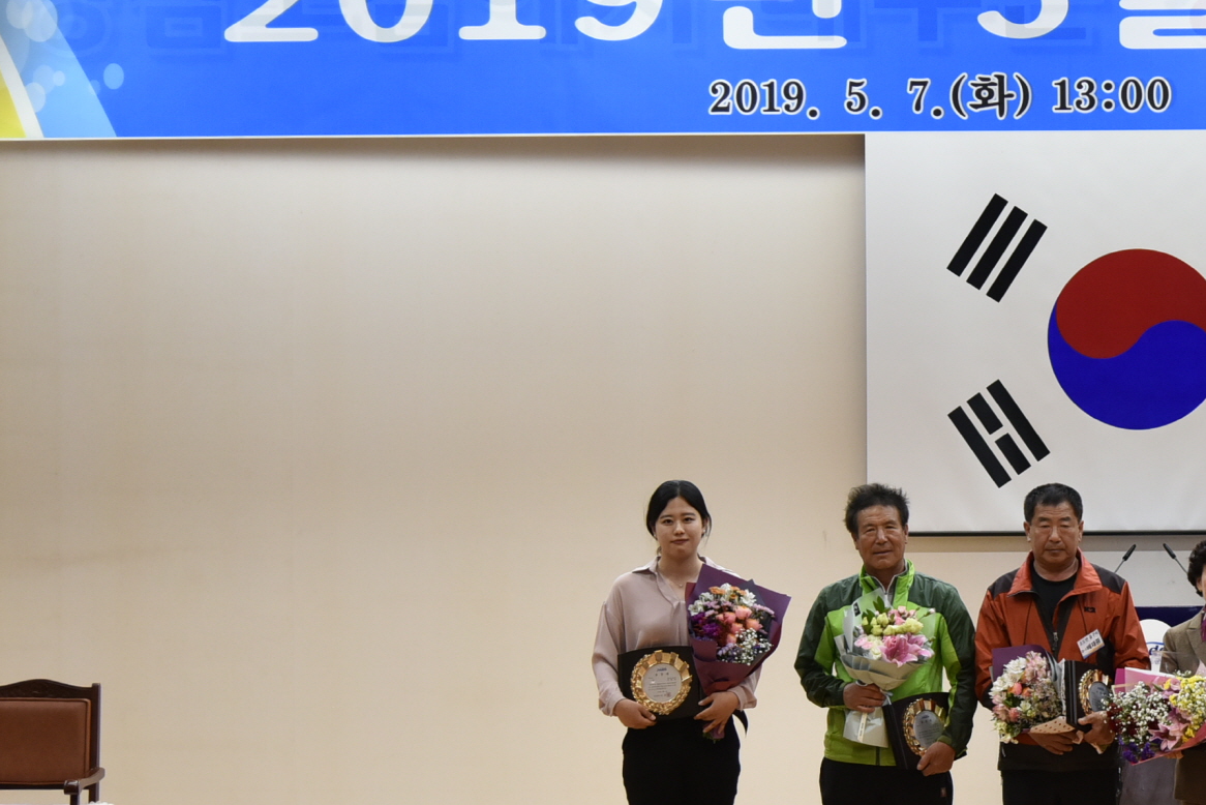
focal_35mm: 107
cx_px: 1150
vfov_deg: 12.8
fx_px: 3585
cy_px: 533
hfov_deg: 18.7
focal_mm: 52
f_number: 4
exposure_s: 1/125
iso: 1000
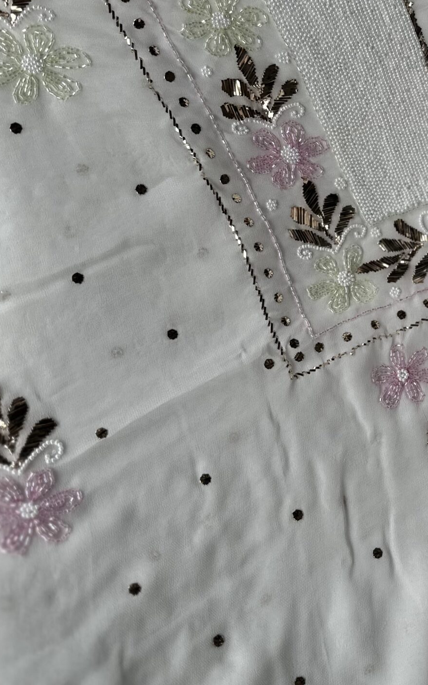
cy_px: 274
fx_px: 858
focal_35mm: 46
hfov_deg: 26.2
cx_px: 451
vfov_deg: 43.3
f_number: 1.78
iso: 80
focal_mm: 6.86
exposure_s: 1/250
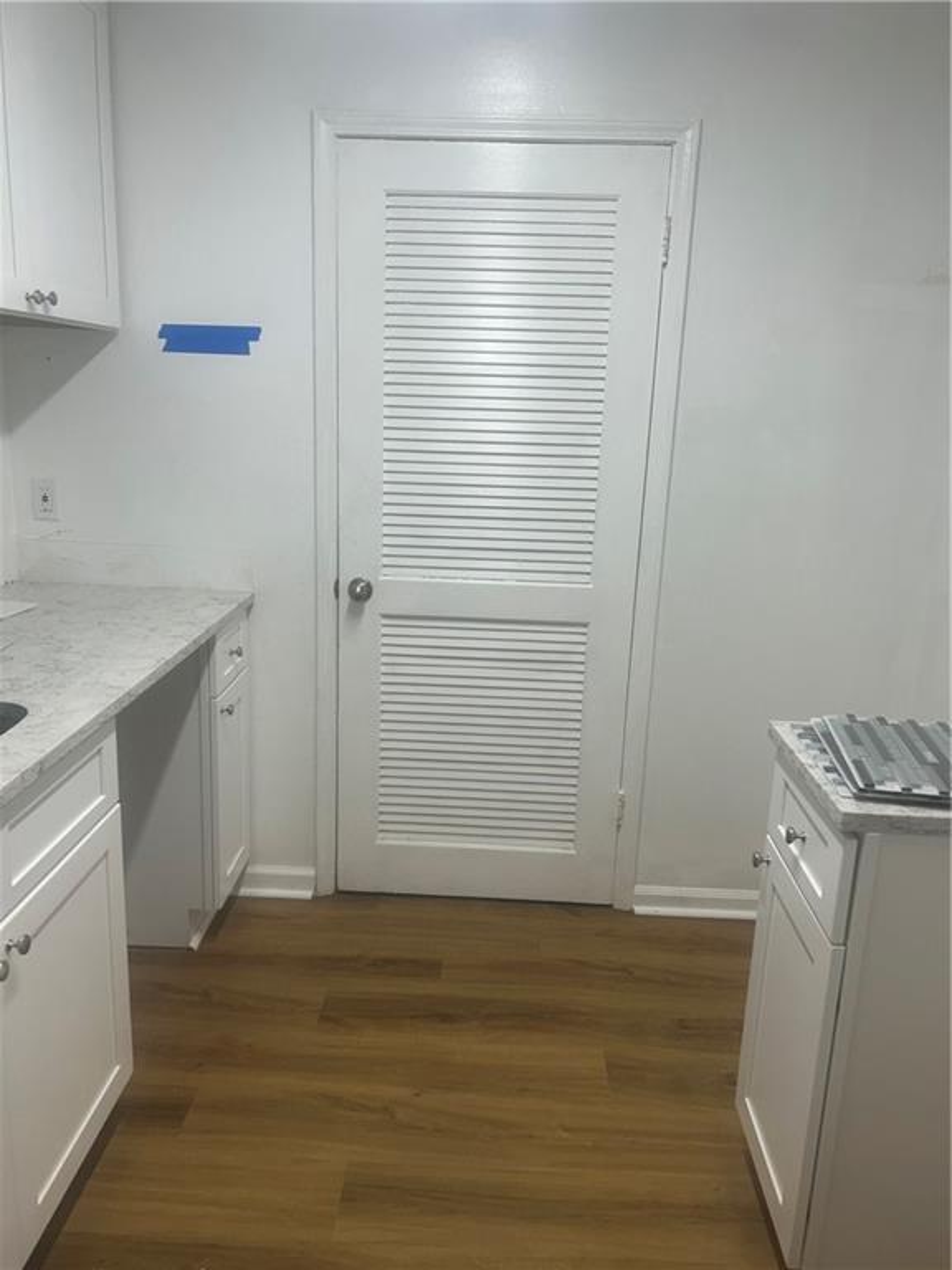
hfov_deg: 53.1
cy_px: 635
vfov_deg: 67.3
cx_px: 476
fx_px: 953
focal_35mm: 26
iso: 50
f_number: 1.5
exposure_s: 1/120
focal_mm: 5.7
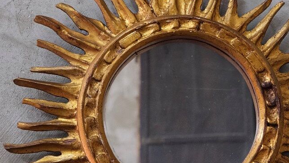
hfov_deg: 20.8
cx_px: 200
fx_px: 782
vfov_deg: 11.8
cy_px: 124
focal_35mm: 102
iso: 2000
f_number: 4
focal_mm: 32.5
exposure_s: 1/75
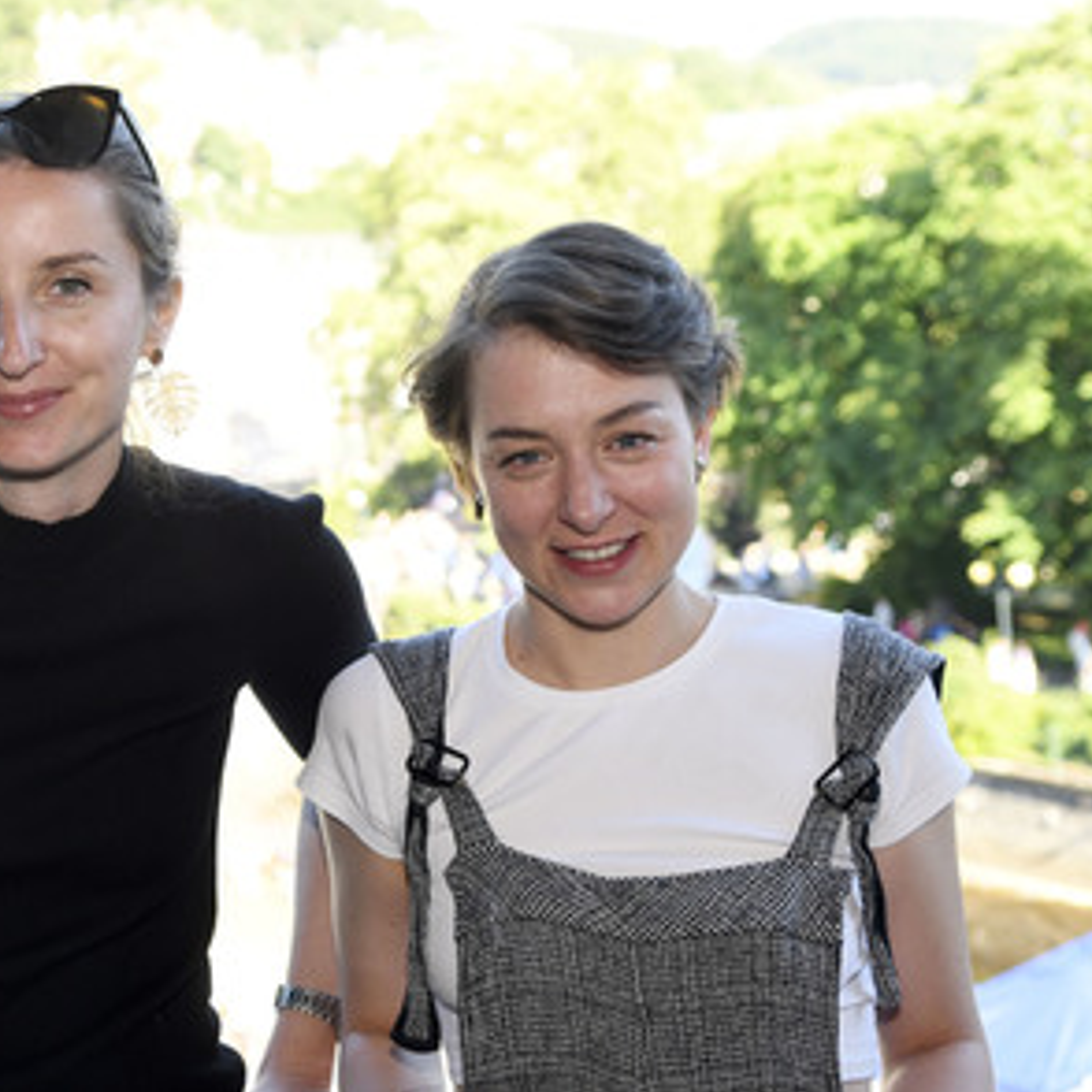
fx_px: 2141
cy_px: 542
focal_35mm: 60
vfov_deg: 28.6
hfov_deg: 28.2
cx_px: 277
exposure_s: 1/400
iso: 400
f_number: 4
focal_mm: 31
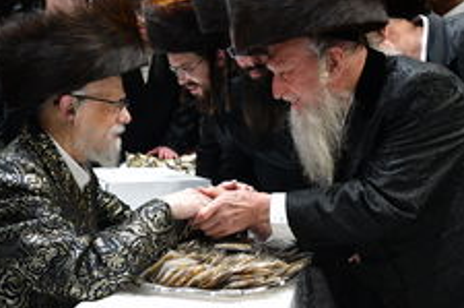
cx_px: 202
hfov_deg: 22.9
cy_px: 103
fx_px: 1145
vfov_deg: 15.3
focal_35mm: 89
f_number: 5.6
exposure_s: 1/100
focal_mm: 50
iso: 2500
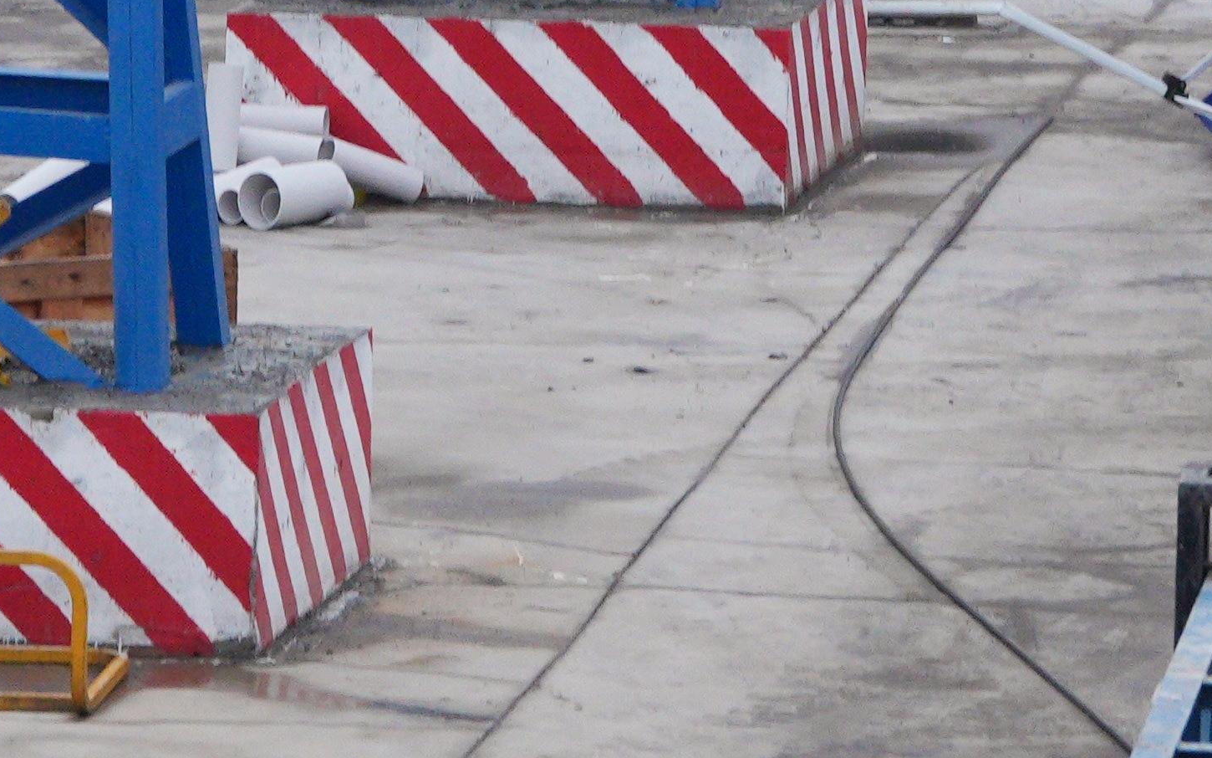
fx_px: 15094
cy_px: -861
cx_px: 1081
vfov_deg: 2.9
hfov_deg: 4.6
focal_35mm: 457
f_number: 7.1
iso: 800
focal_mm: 70
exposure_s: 1/126
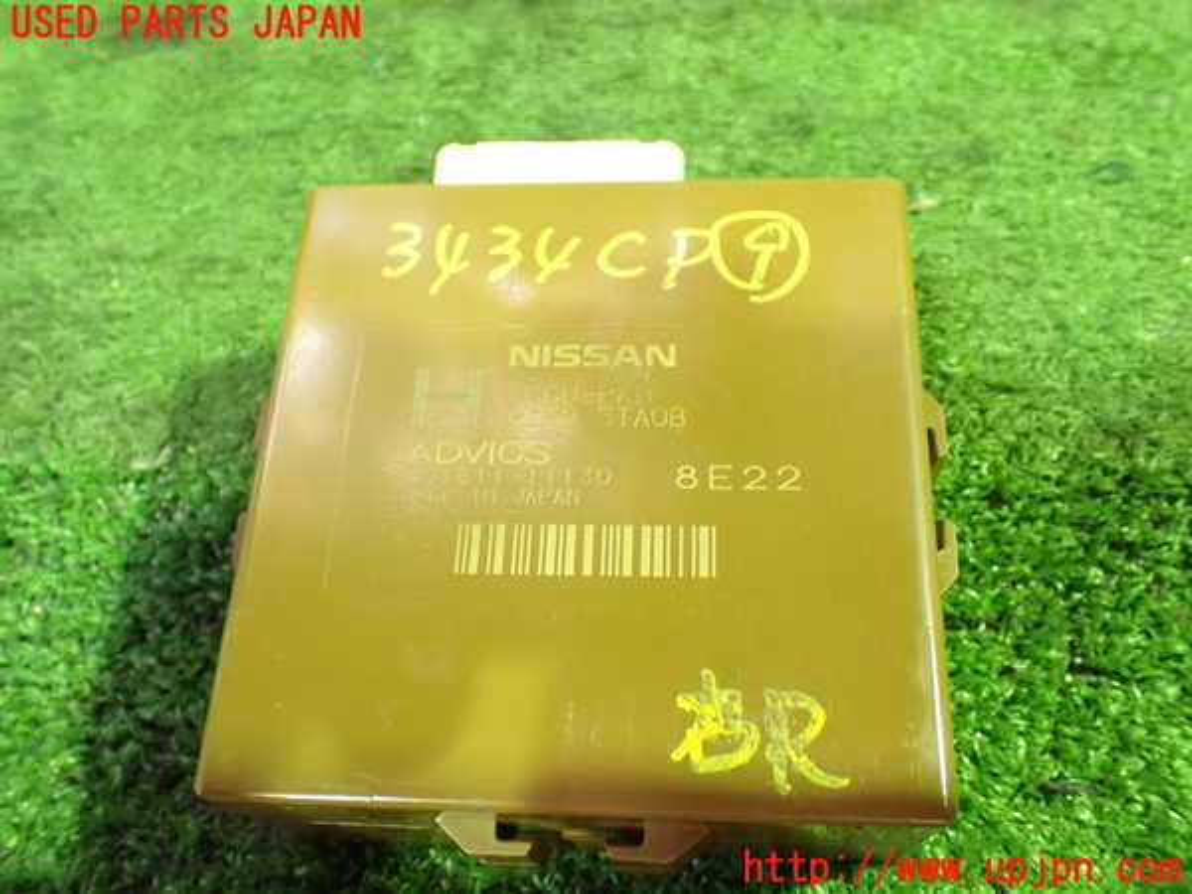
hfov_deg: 56.8
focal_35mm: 32
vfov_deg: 44.2
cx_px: 596
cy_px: 447
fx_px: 1102
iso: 1600
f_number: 2.4
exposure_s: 1/30
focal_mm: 5.79
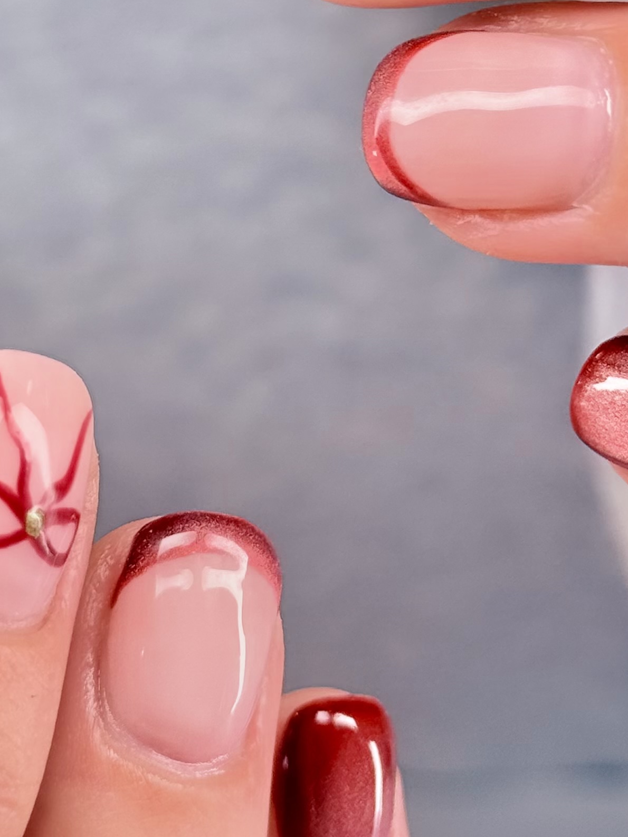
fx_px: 2950
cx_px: 325
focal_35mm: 122
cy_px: 288
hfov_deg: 12.2
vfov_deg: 16.1
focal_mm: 6.76
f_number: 1.78
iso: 80
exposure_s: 1/444
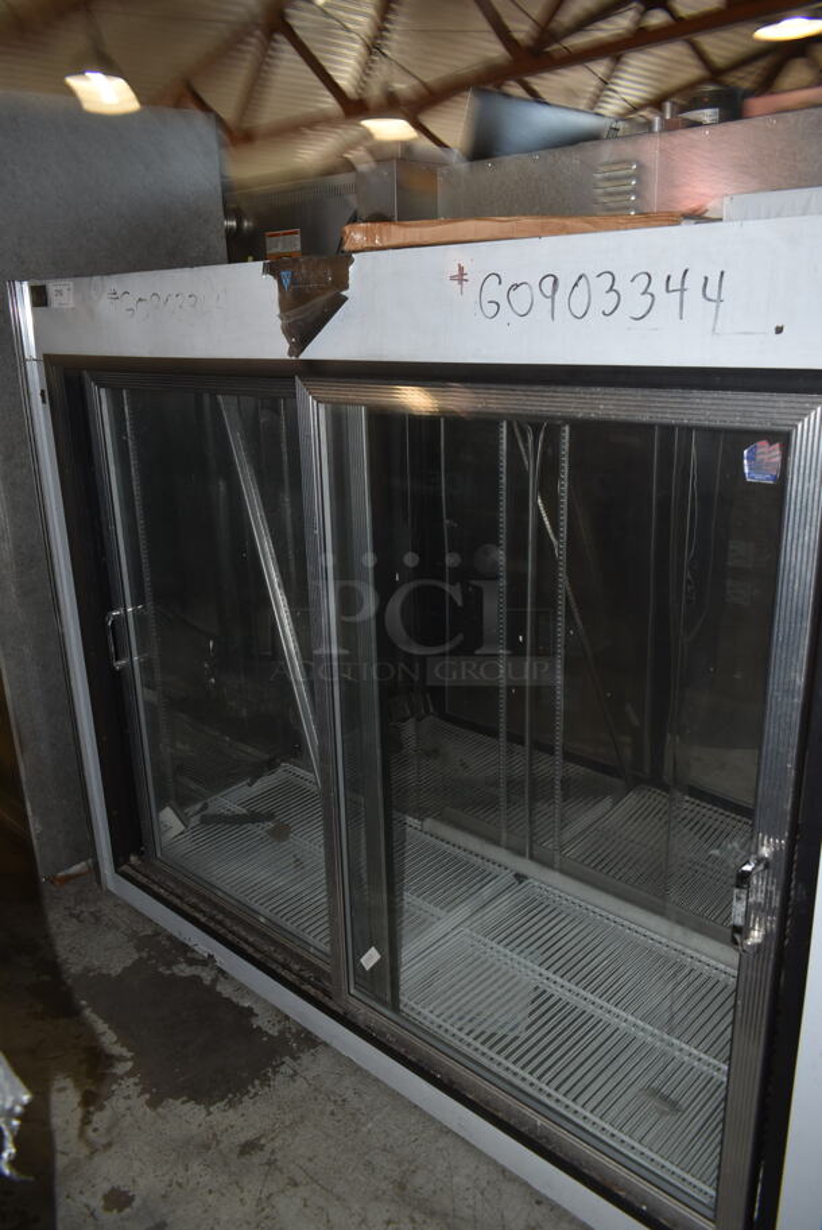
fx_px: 923
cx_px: 411
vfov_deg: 67.3
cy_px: 615
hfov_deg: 48.0
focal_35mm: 27
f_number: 5.6
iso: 280
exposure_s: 1/30
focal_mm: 18
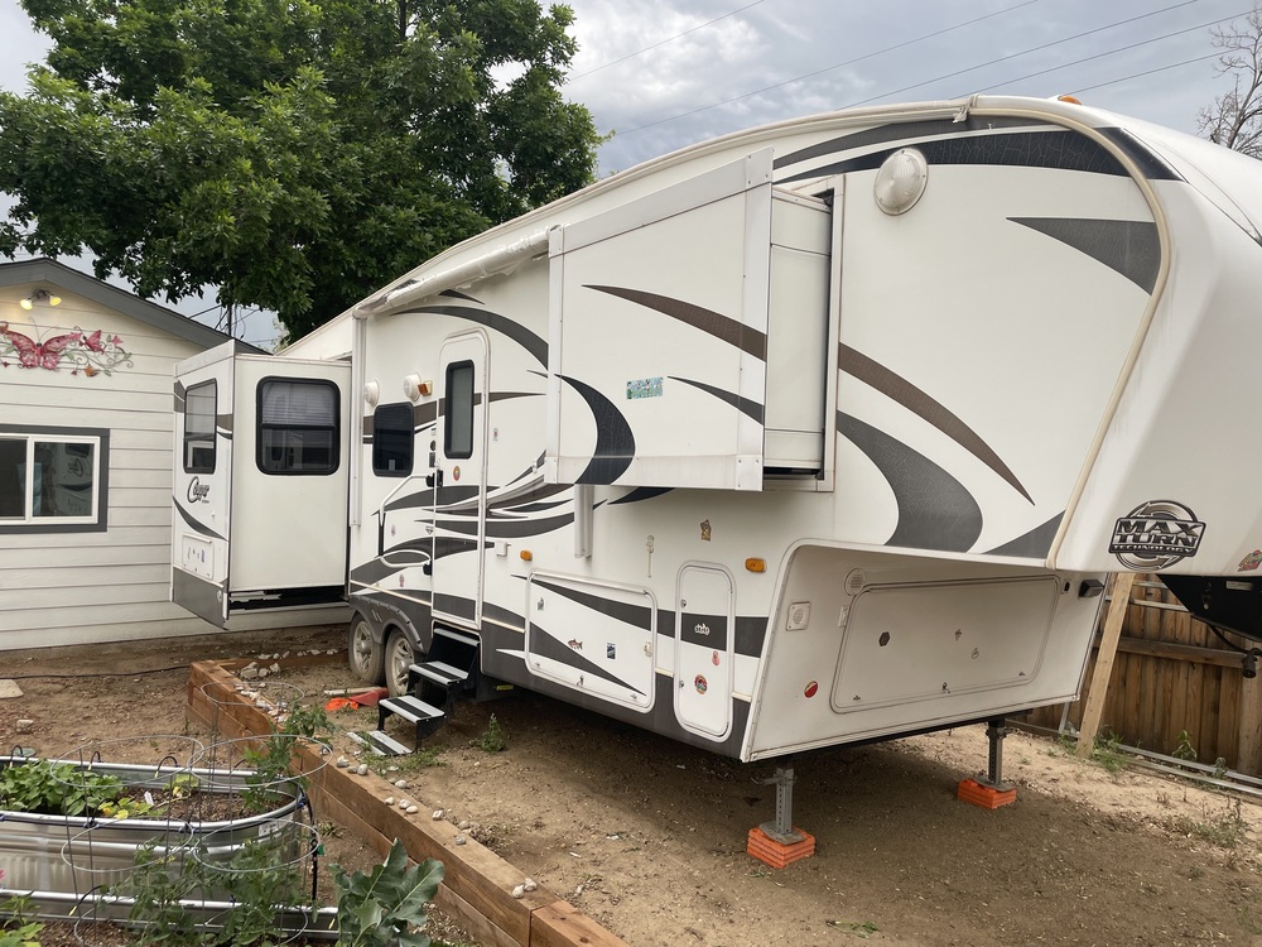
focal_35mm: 26
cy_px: 474
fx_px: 948
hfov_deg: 67.3
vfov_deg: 53.1
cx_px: 631
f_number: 1.6
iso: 32
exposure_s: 1/240
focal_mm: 4.2
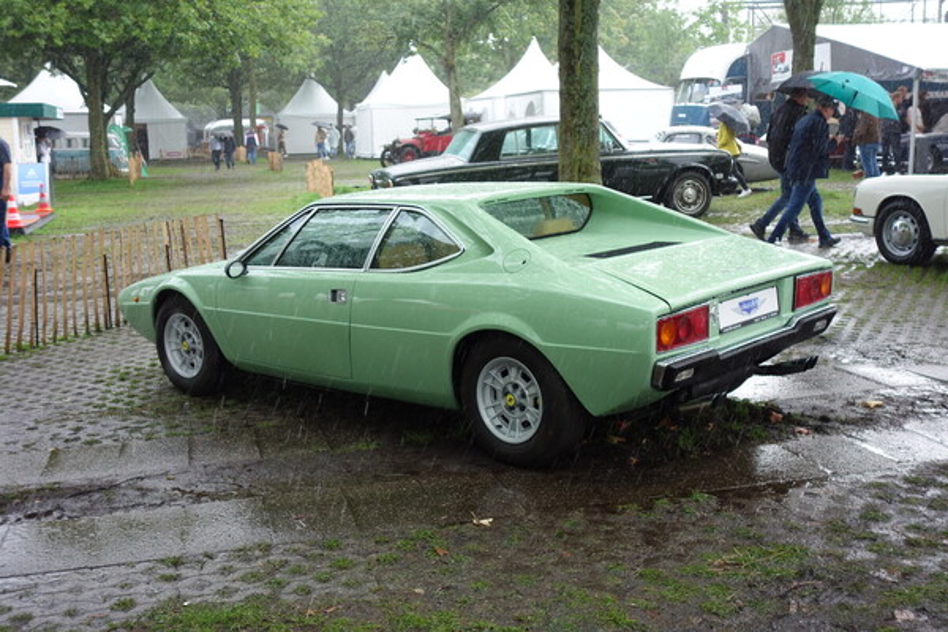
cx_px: 474
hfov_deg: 45.4
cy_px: 316
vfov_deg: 31.2
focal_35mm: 43
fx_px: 1132
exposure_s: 1/250
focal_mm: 16.01
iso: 500
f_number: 3.2
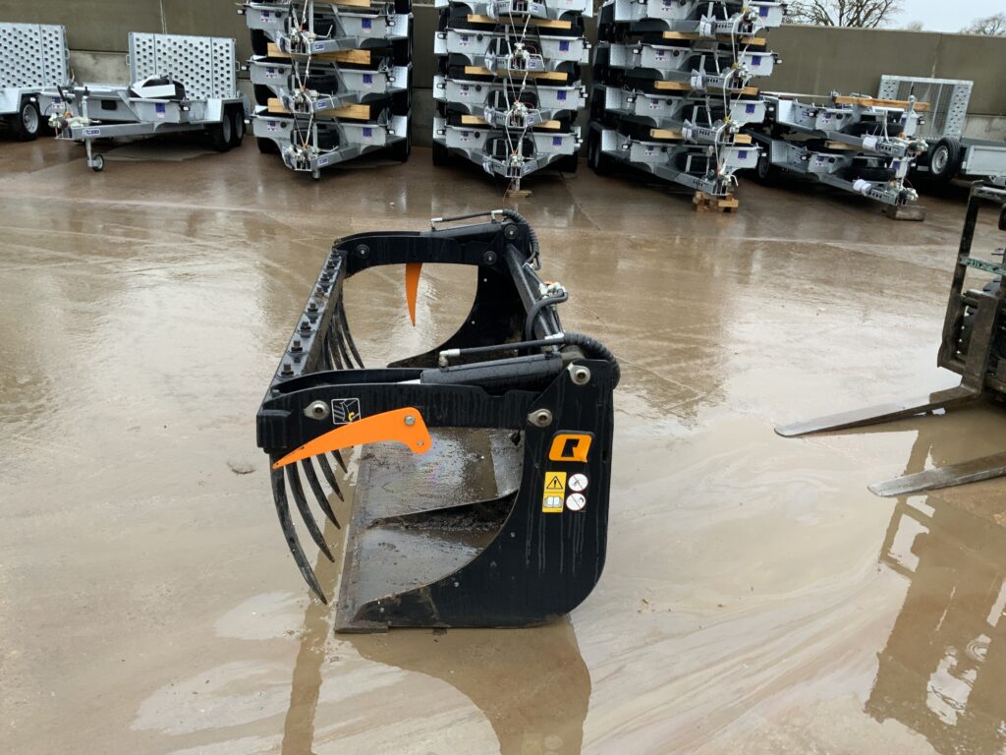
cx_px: 503
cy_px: 378
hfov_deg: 61.7
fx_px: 843
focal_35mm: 29
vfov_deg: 48.2
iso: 50
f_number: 1.8
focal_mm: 3
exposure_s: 1/122
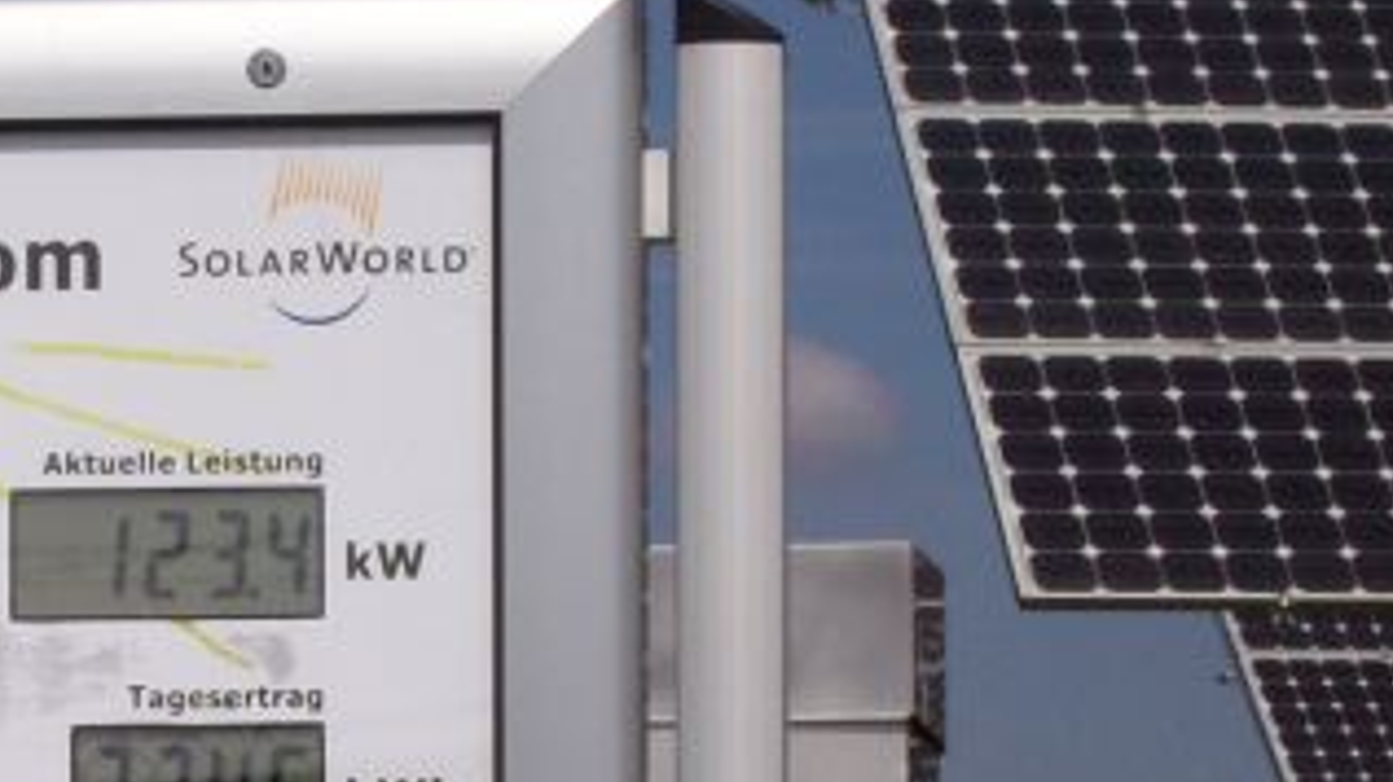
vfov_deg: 4.8
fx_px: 9378
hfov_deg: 8.5
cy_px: 720
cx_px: 127
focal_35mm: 254
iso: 80
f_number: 8.5
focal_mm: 18
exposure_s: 1/783
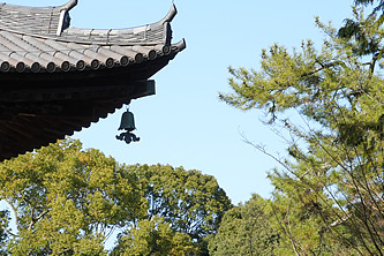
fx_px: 1717
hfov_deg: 12.7
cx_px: 67
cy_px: 225
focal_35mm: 161
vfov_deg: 8.5
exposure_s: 1/80
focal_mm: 67
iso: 320
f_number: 16
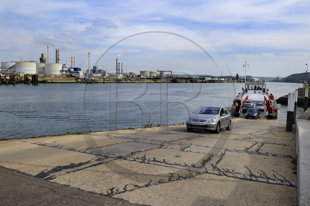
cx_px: 155
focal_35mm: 28
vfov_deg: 46.4
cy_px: 103
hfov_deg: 65.5
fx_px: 241
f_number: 10
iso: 200
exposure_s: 1/250
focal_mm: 28
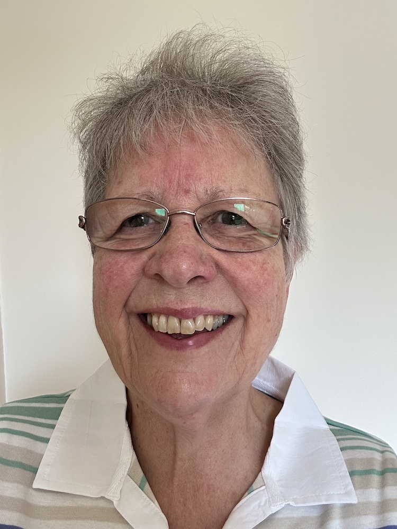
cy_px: 264
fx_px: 459
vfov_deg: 60.0
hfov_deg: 46.8
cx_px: 198
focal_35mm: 30
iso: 80
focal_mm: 2.69
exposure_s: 1/121
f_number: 1.9
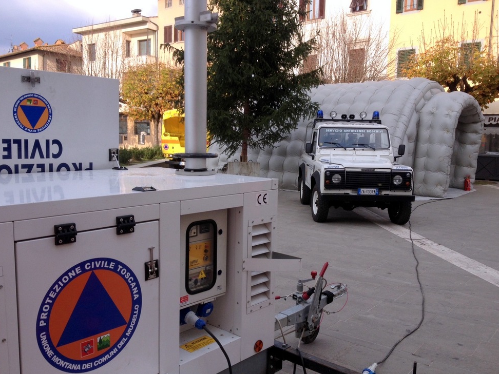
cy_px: 192
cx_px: 252
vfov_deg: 39.7
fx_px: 519
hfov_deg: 51.4
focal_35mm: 36
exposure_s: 1/756
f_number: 2.4
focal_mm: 4.28
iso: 50
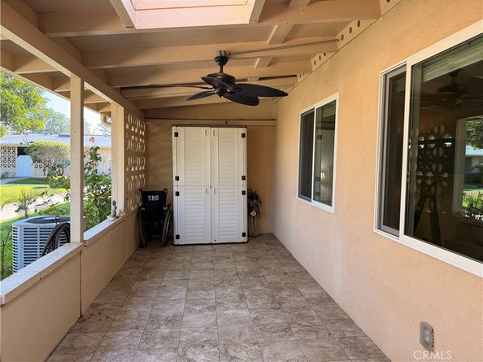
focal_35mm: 24
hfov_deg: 71.6
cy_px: 181
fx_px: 335
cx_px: 242
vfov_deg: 56.8
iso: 100
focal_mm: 6.76
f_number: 1.78
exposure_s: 1/278
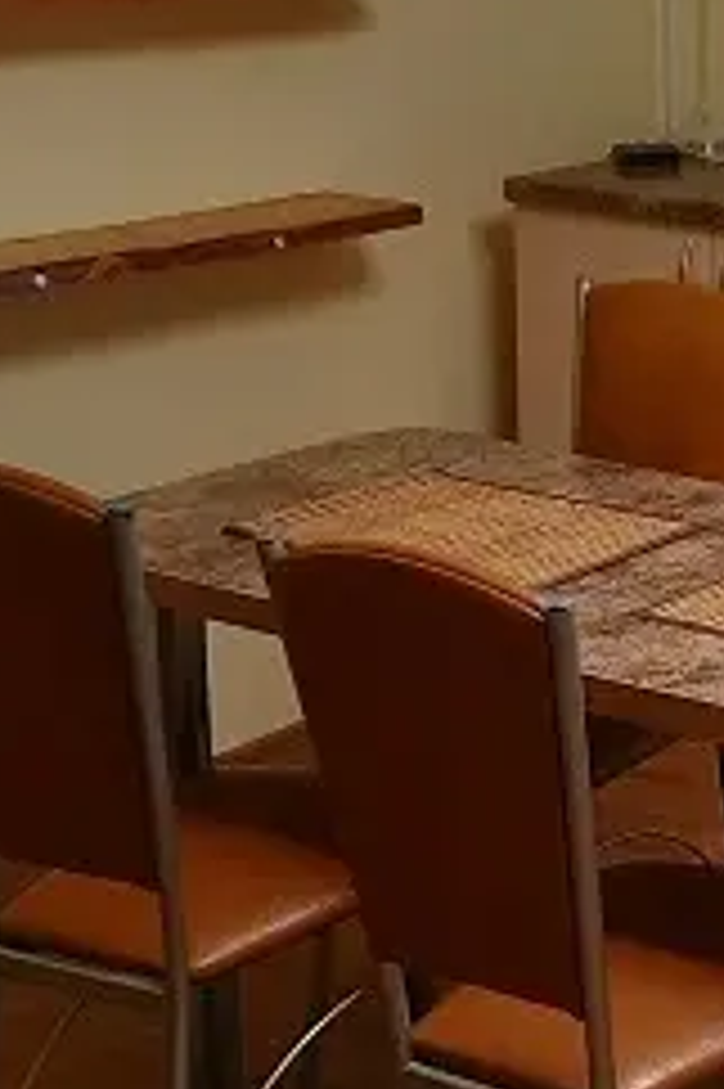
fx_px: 2598
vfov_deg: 23.4
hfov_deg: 14.1
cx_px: 1295
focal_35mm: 86
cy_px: 248
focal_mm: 4.6
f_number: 2
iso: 125
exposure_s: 1/50
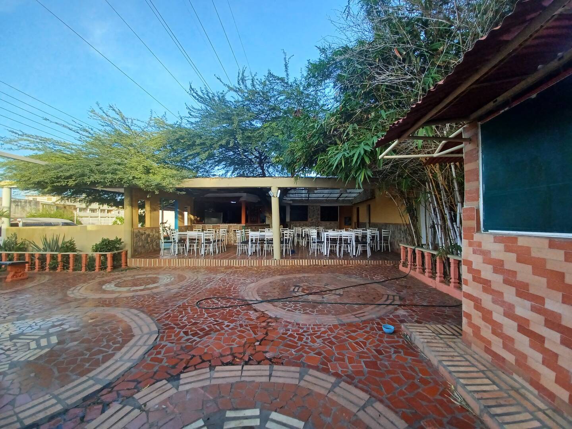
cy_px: 214
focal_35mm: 13
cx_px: 286
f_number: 2.2
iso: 40
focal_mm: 1.42
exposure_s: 1/164
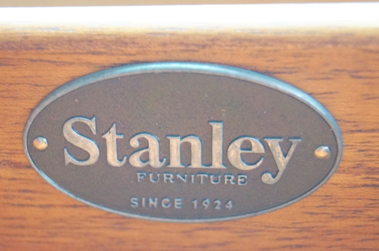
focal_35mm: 82
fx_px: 867
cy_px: 126
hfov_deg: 24.7
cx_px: 190
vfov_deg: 16.5
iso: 3200
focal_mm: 55
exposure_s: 1/8
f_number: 5.6
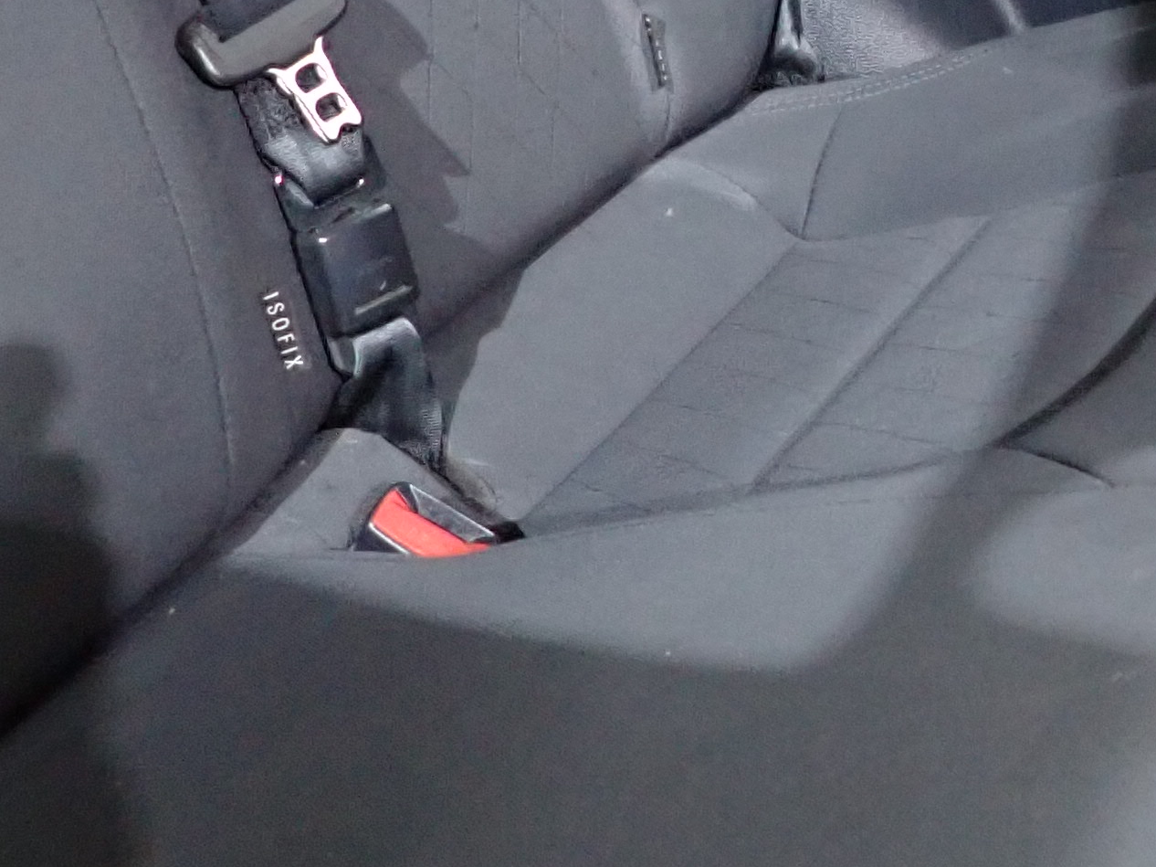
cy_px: -34
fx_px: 2638
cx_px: 1271
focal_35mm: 79
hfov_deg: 23.2
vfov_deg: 18.1
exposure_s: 1/20
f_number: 2
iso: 800
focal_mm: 4.5
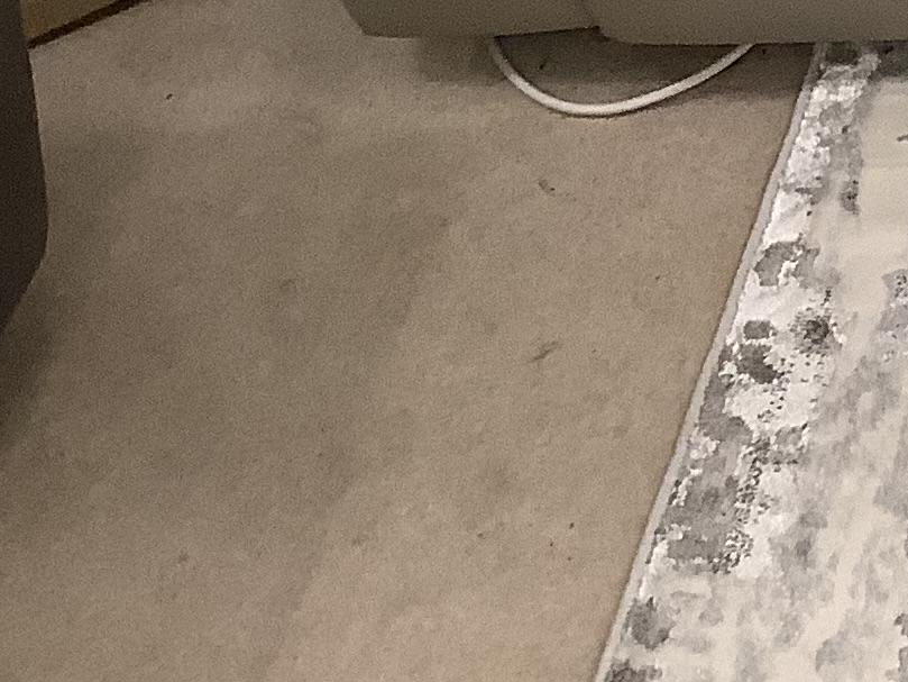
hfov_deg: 13.7
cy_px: -674
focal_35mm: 125
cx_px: 1760
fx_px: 3279
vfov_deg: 10.8
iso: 100
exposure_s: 1/50
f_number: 2.4
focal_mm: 3.3
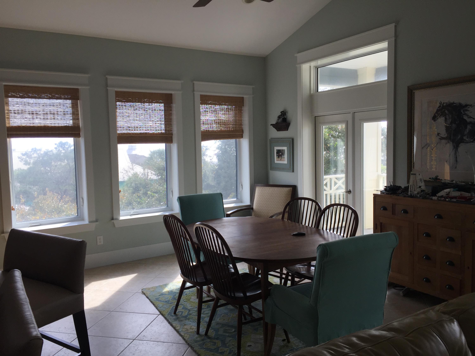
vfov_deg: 48.2
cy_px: 178
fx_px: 398
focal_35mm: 29
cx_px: 238
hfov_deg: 61.7
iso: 32
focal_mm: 4.15
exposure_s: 1/344
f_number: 2.2
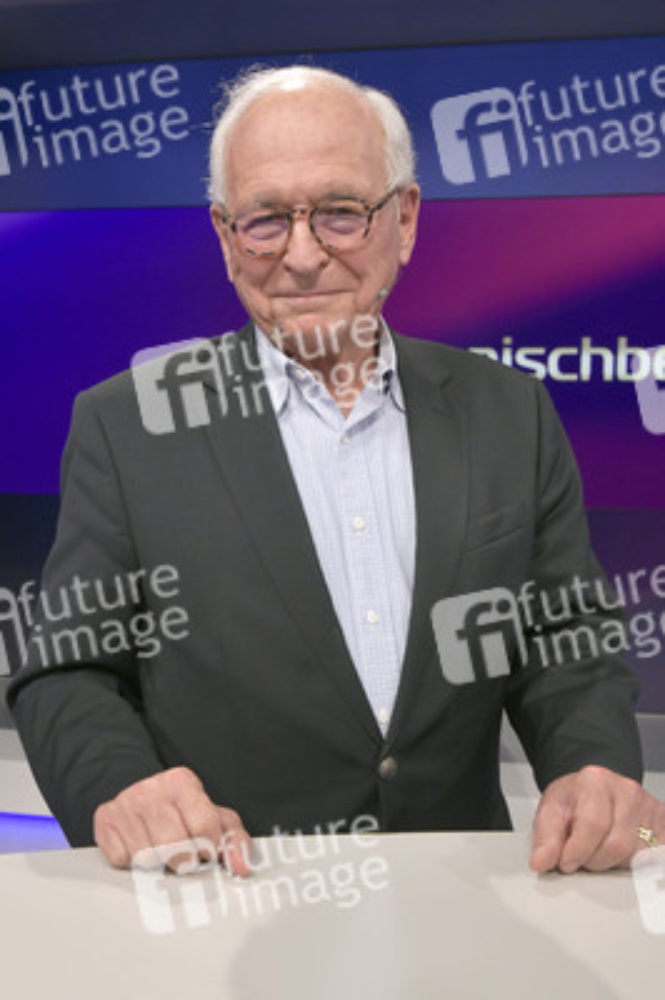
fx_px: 971
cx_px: 332
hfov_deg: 37.8
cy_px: 500
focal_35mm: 35
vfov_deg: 54.5
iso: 2000
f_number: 7.1
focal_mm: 35
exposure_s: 1/200
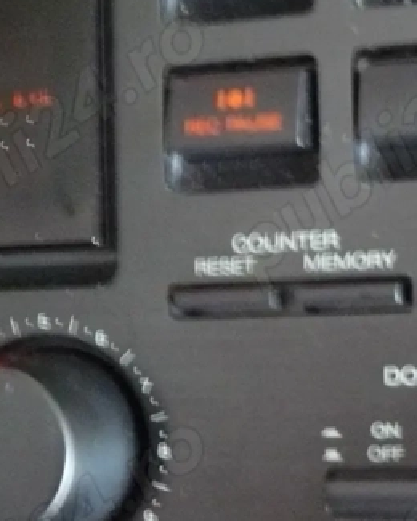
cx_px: 218
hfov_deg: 14.3
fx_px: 1666
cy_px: 173
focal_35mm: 108
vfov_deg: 17.7
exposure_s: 1/10
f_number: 2.8
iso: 400
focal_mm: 6
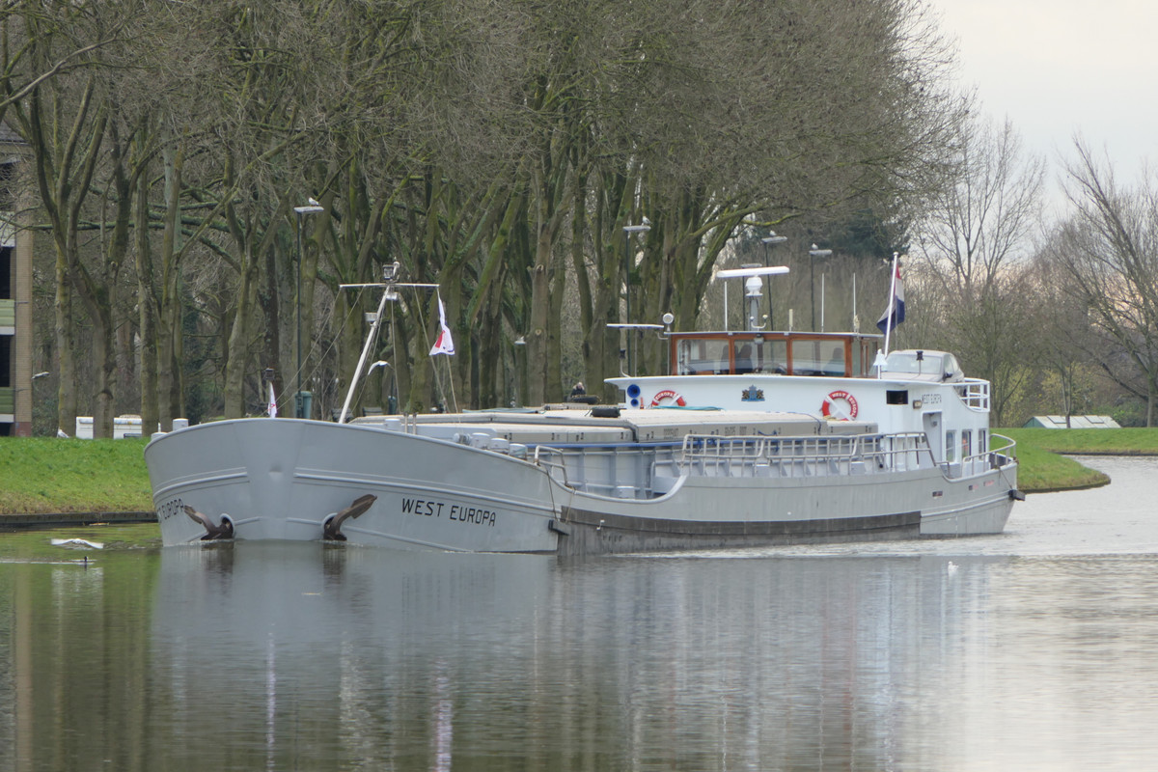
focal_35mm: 479
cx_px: 579
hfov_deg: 4.3
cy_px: 386
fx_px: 15407
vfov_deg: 2.9
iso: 250
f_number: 4.5
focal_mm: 175.7
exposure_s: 1/125
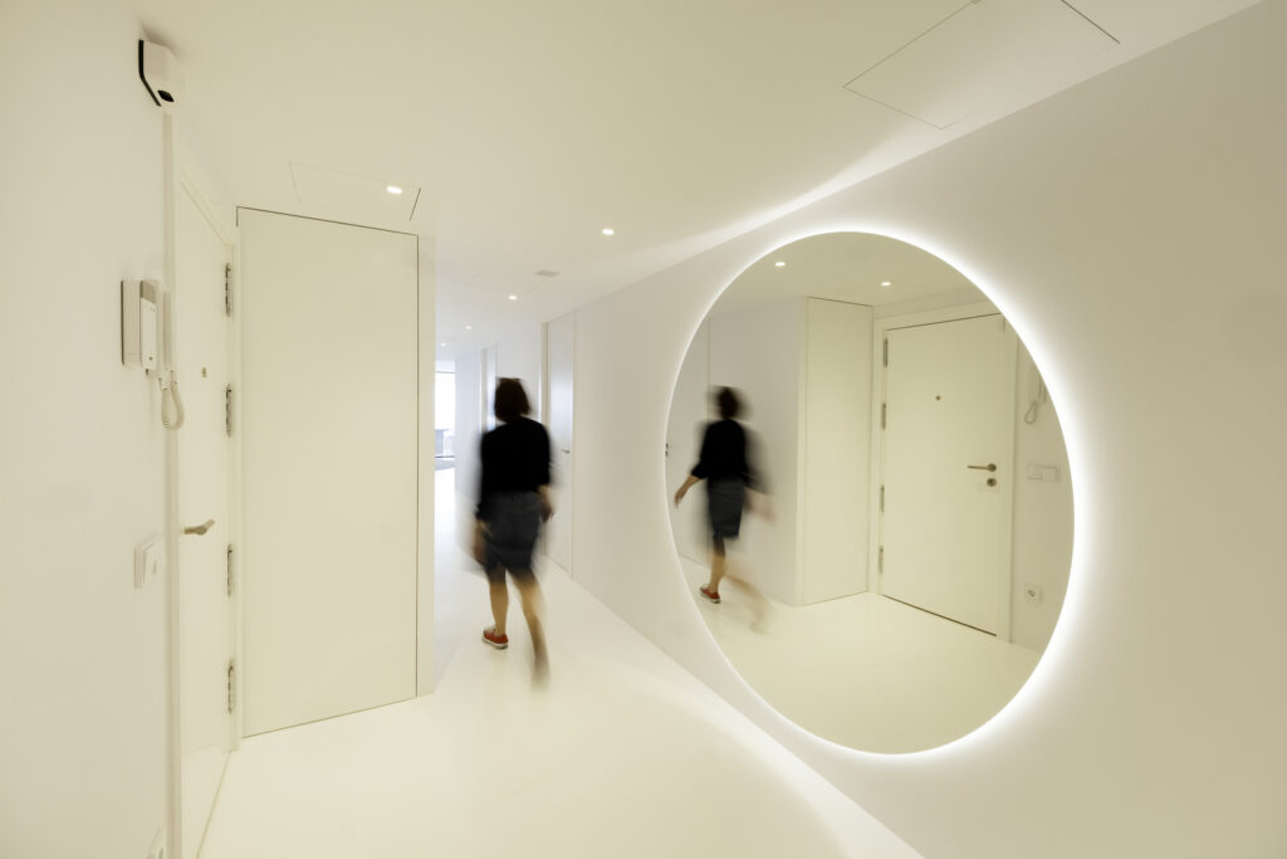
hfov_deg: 100.4
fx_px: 536
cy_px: 430
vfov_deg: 77.3
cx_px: 644
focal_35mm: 15
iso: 160
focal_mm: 9.7
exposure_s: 1/6
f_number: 10
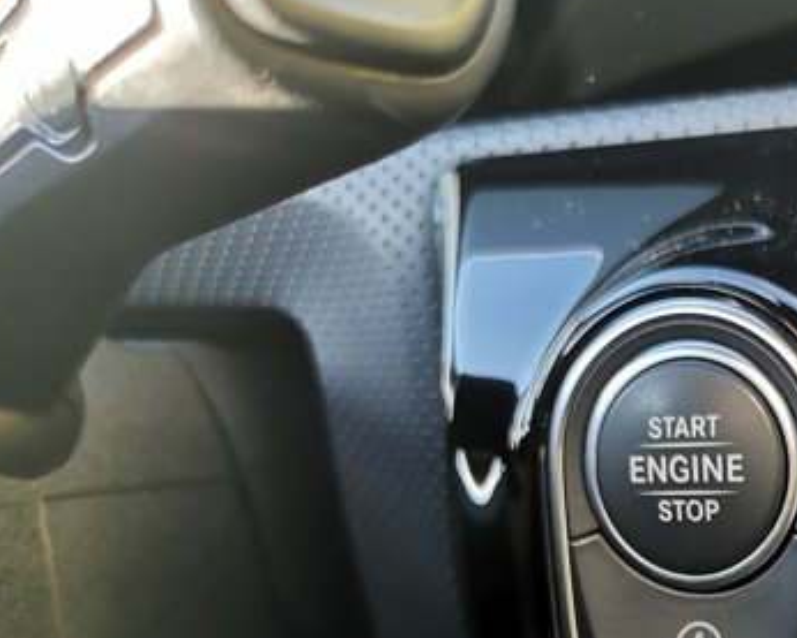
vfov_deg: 23.7
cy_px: 666
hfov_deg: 28.7
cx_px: 825
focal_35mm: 61
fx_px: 1439
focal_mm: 5.58
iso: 200
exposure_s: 1/100
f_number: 1.8
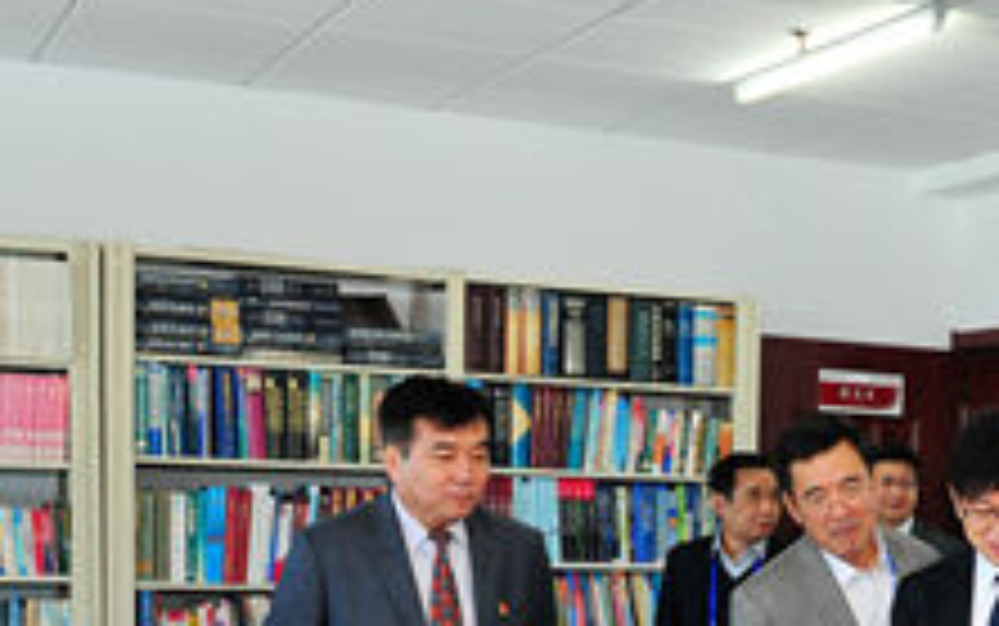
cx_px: 837
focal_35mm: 66
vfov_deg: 19.1
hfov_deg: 30.1
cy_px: 662
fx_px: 1798
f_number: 4
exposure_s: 1/125
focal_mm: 24
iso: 800
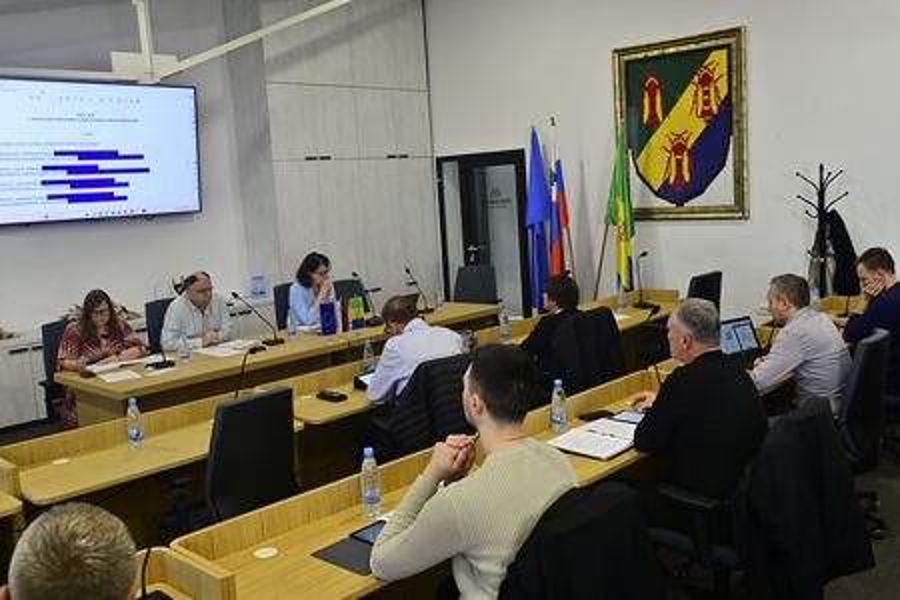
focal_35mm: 35
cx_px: 450
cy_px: 300
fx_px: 875
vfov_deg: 37.9
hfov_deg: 54.4
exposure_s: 1/160
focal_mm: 35
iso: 2500
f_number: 7.1
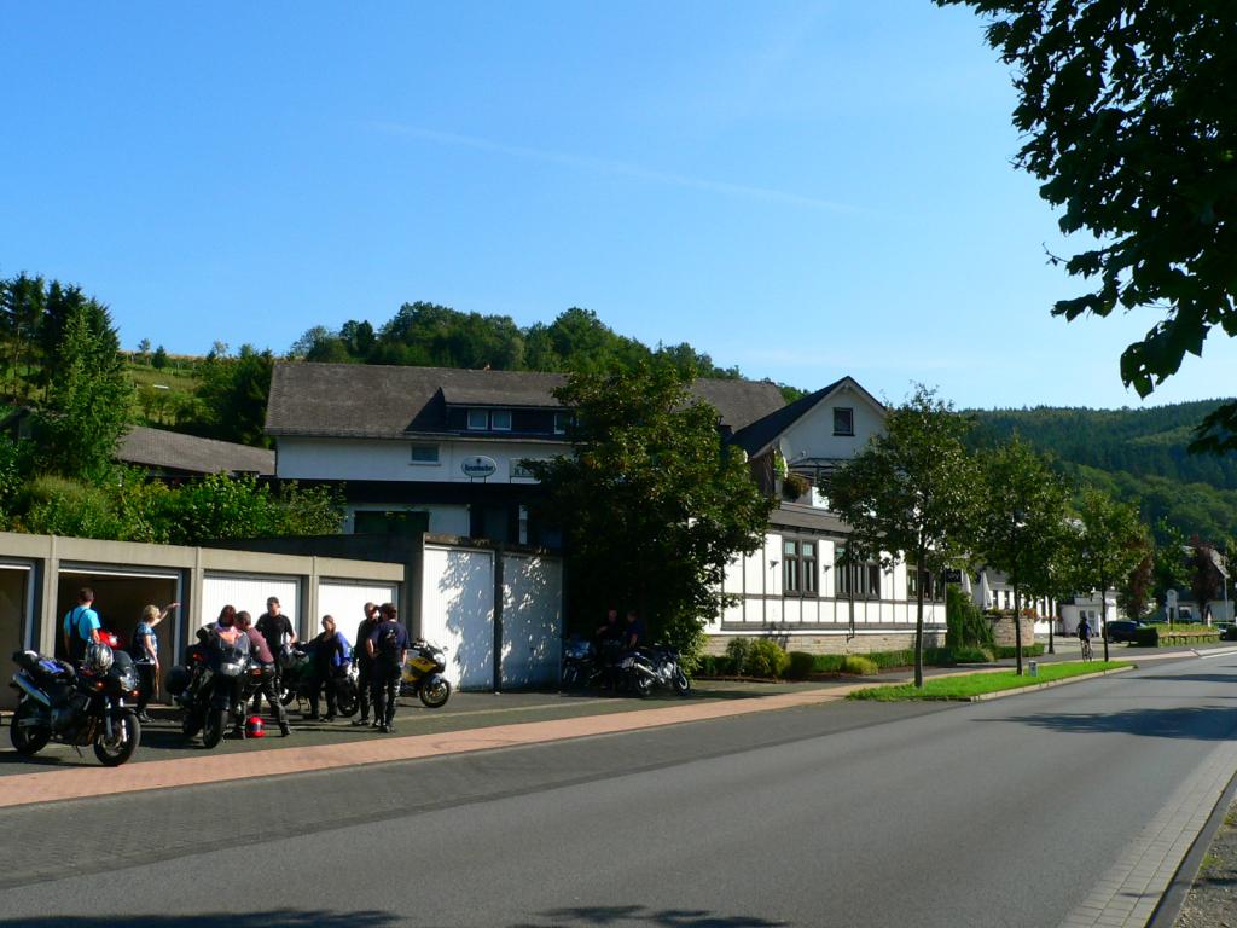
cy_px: 464
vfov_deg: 39.7
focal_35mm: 36
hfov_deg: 51.4
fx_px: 1286
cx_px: 618
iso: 100
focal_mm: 6
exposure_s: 1/200
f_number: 8
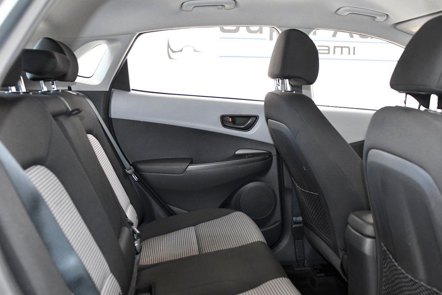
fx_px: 442
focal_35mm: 36
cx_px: 221
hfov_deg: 53.1
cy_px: 148
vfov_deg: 36.9
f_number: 3.5
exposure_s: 1/250
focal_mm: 24
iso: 2500
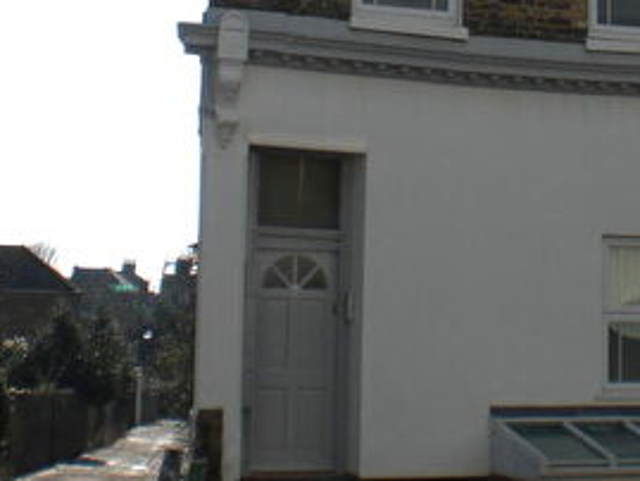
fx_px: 1831
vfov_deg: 14.6
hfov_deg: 19.6
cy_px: -61
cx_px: 502
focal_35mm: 99
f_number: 4.4
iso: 50
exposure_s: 1/500
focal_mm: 6.3
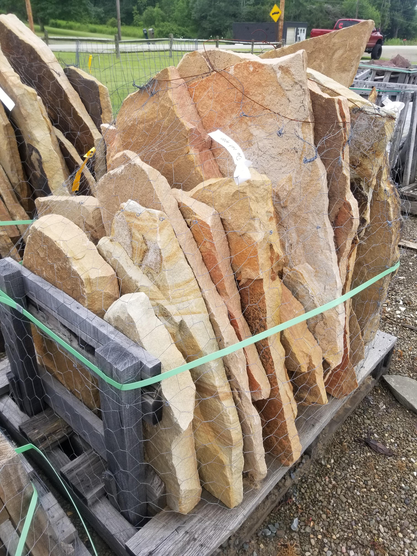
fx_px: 418
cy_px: 278
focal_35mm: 26
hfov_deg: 53.1
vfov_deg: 67.3
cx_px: 208
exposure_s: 1/327
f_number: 1.7
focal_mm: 4.25
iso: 50
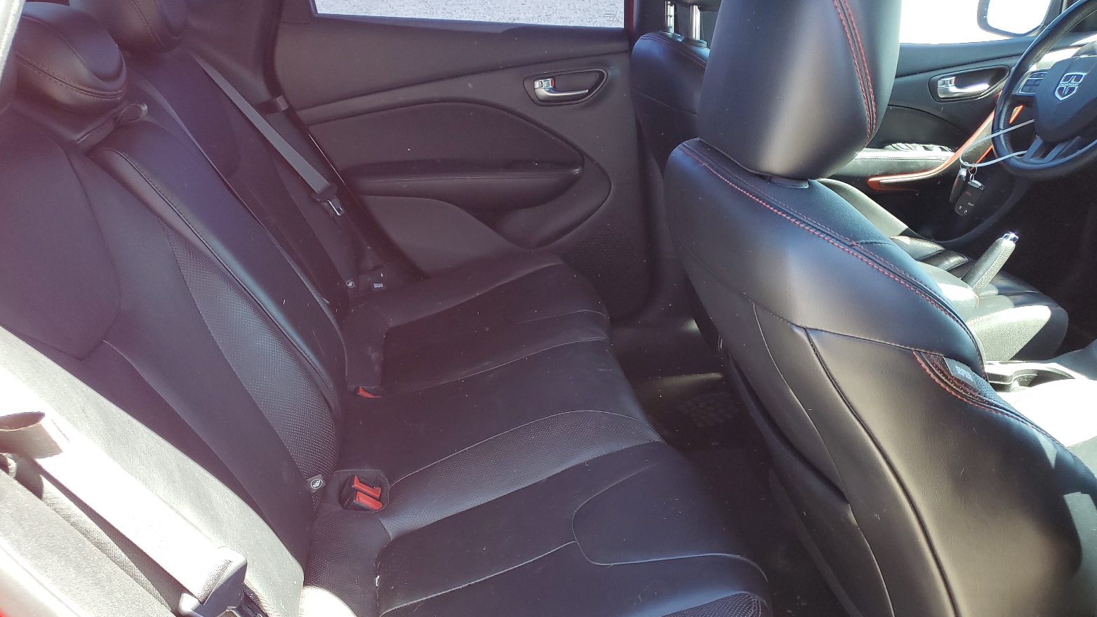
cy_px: 402
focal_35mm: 29
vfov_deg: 39.8
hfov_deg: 66.1
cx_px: 539
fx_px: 844
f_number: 1.5
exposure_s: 1/120
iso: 59
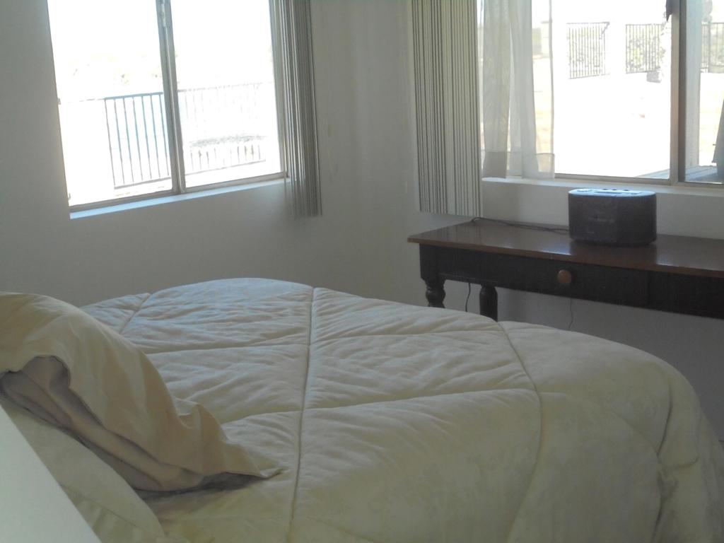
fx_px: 1025
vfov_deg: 29.7
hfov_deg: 38.9
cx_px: 362
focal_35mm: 49
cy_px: 272
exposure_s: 1/250
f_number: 4.8
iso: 400
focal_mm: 8.9
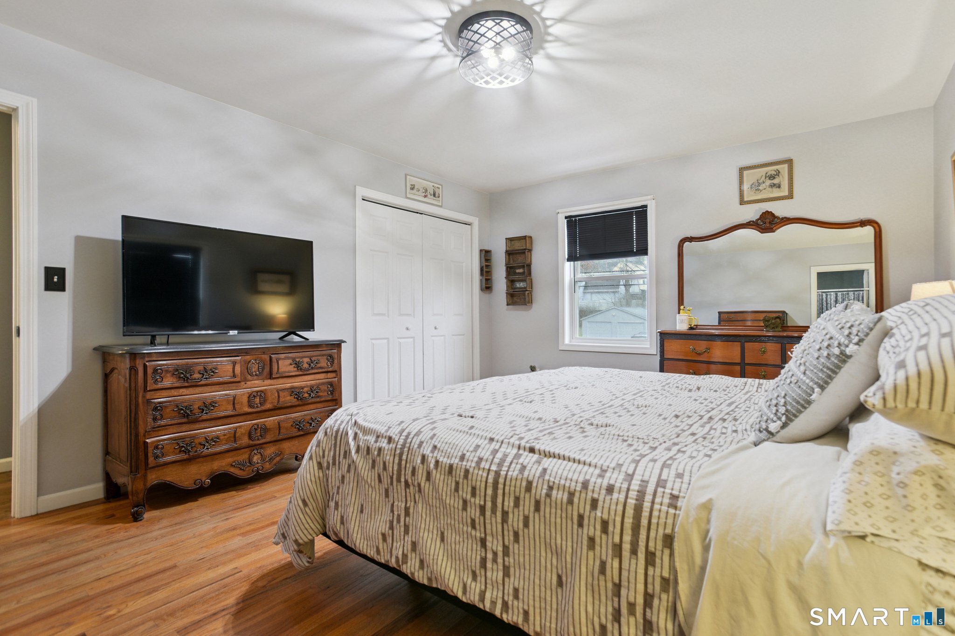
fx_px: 451
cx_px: 478
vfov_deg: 70.4
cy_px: 318
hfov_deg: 93.3
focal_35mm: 17
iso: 400
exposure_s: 1/3.33
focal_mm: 17
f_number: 11
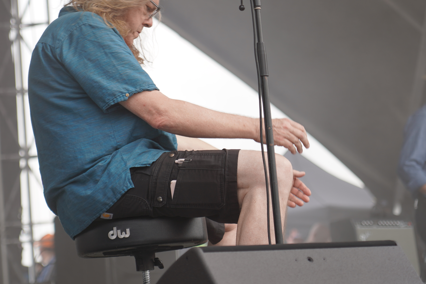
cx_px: 117
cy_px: 107
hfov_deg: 11.9
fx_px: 2047
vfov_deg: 7.9
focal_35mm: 173
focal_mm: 105
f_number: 4
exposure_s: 1/160
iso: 125
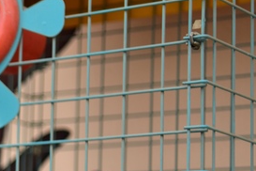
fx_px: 1209
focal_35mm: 170
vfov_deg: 8.0
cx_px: -95
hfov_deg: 11.7
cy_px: 188
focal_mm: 58
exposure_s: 1/640
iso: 160
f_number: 2.8
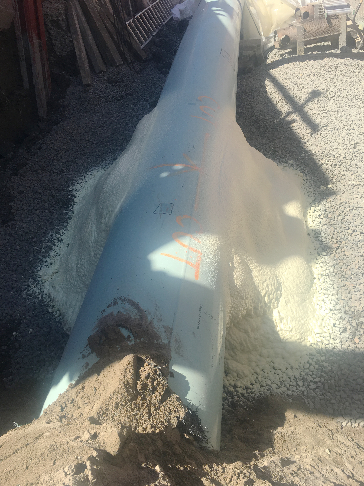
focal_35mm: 29
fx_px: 407
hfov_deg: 48.2
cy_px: 243
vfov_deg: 61.7
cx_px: 182
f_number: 2.2
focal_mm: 4.15
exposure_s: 1/1374
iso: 25
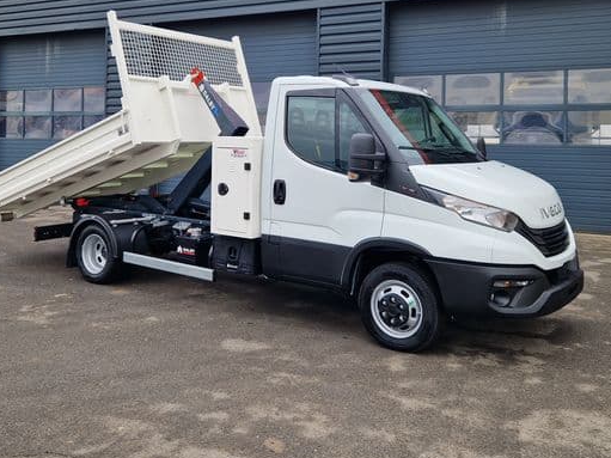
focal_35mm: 36
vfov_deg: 38.9
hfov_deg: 51.4
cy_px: 135
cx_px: 294
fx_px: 635
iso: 50
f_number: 1.8
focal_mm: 5.4
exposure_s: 1/2062
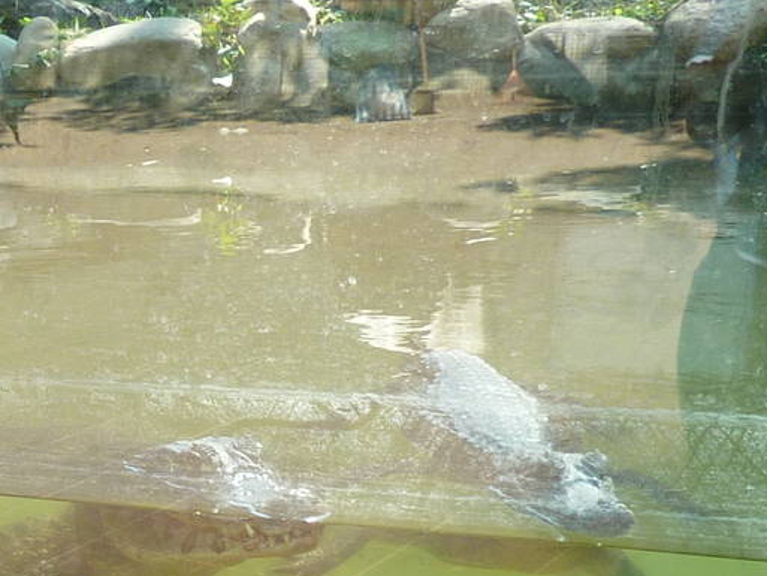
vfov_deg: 18.4
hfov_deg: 23.2
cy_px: 573
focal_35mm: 78
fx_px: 1729
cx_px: -120
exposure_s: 1/80
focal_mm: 4.1
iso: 80
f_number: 3.3
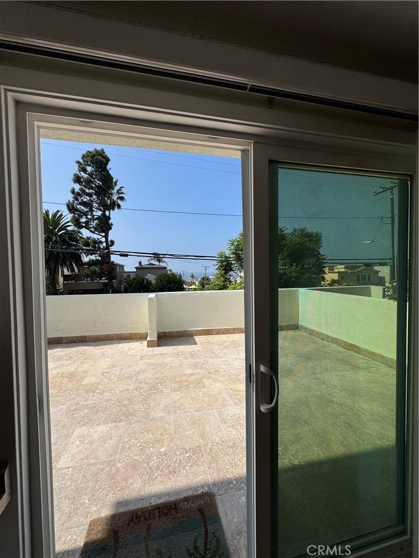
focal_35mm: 14
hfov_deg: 85.7
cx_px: 210
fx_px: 226
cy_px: 279
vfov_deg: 102.1
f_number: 2.2
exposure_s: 1/2985
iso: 40
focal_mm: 2.22
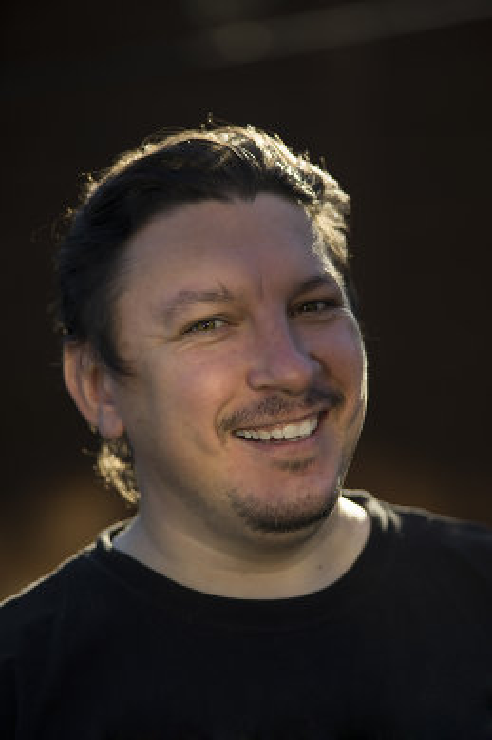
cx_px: 246
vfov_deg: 14.7
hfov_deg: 9.8
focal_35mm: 140
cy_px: 370
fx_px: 2872
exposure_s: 1/500
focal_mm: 140
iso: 100
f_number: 2.8
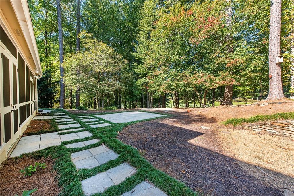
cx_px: 147
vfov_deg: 81.2
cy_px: 98
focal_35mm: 14
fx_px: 114
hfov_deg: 104.2
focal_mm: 14
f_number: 8
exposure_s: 1/800
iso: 400
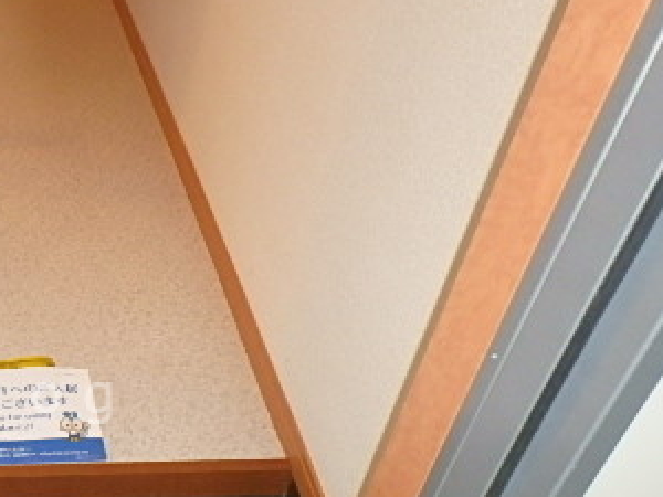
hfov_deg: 34.7
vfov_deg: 29.0
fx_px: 938
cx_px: -27
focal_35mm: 49
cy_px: 398
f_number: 3.8
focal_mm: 4
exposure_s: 1/30
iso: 400
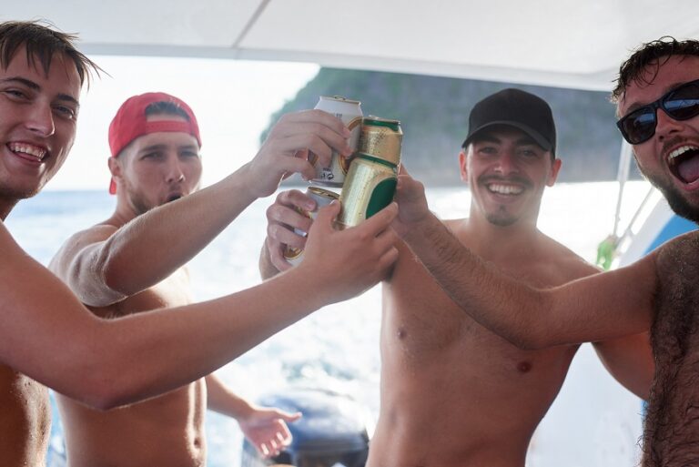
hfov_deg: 39.6
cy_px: 234
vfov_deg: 27.0
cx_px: 350
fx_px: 971
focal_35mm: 50
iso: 400
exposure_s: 1/4000
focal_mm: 50
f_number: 3.5
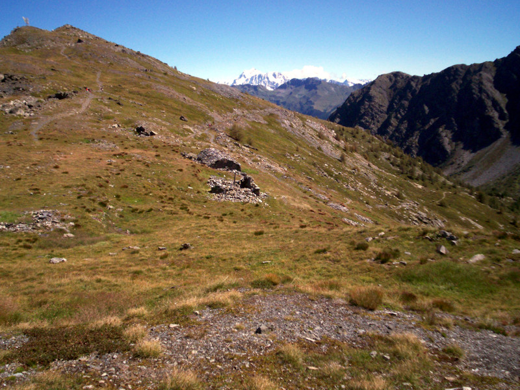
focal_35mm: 36
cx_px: 260
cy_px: 195
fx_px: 541
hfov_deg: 51.4
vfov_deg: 39.7
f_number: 4.5
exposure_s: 1/1011
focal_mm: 5.9
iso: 100
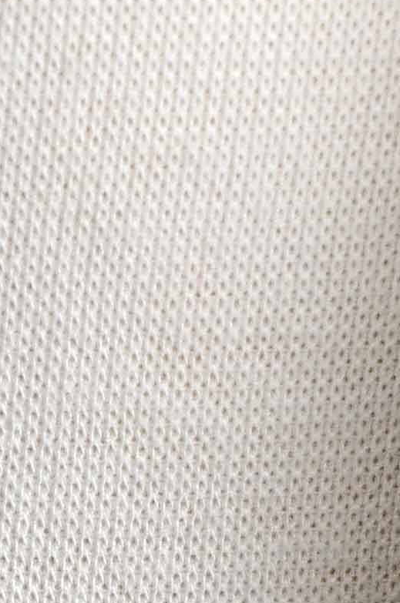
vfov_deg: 2.7
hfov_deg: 1.8
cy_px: 1198
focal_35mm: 755
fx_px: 12633
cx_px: 36
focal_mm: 80
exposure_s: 1/60
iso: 160
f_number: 8
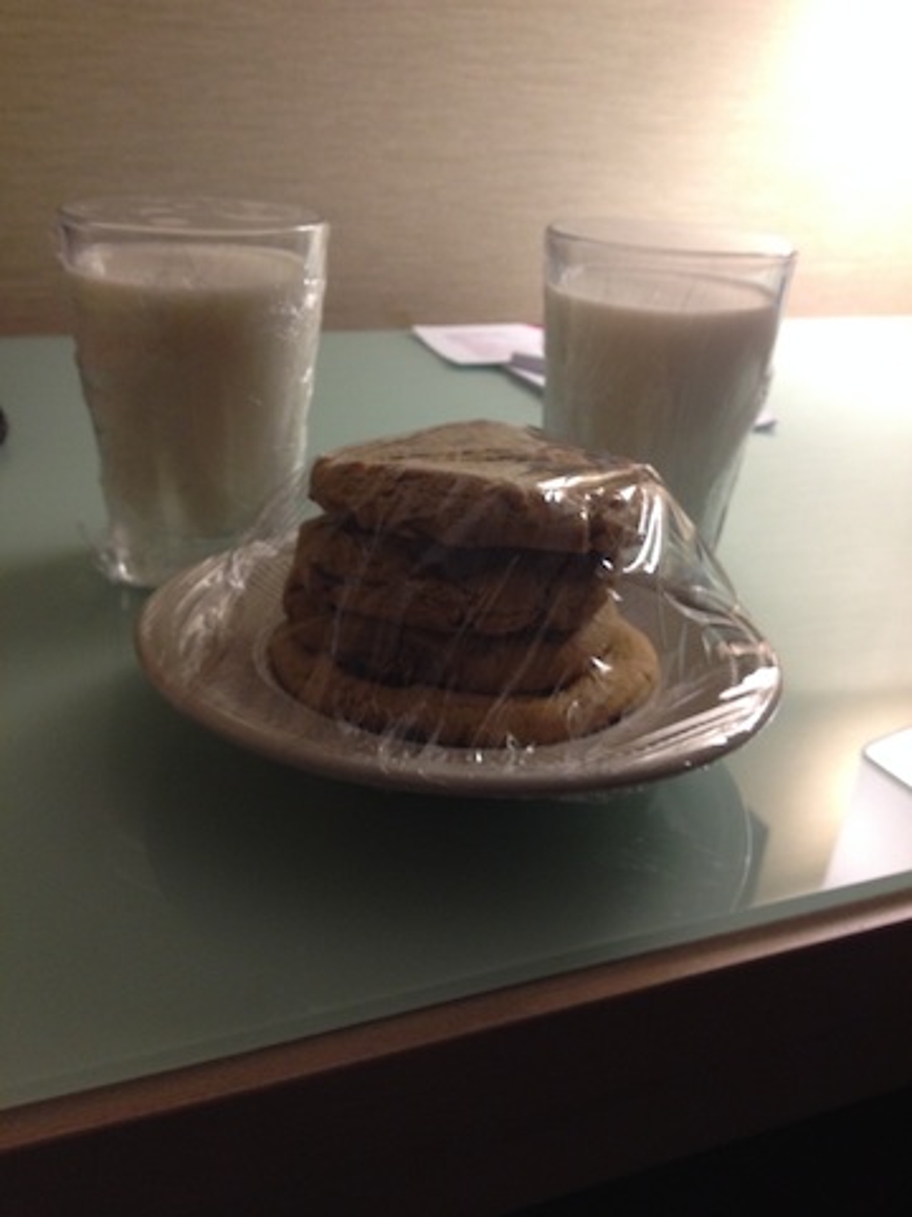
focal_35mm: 35
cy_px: 608
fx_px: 1229
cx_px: 456
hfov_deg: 40.7
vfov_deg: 52.6
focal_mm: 4.28
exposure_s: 1/20
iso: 160
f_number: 2.4
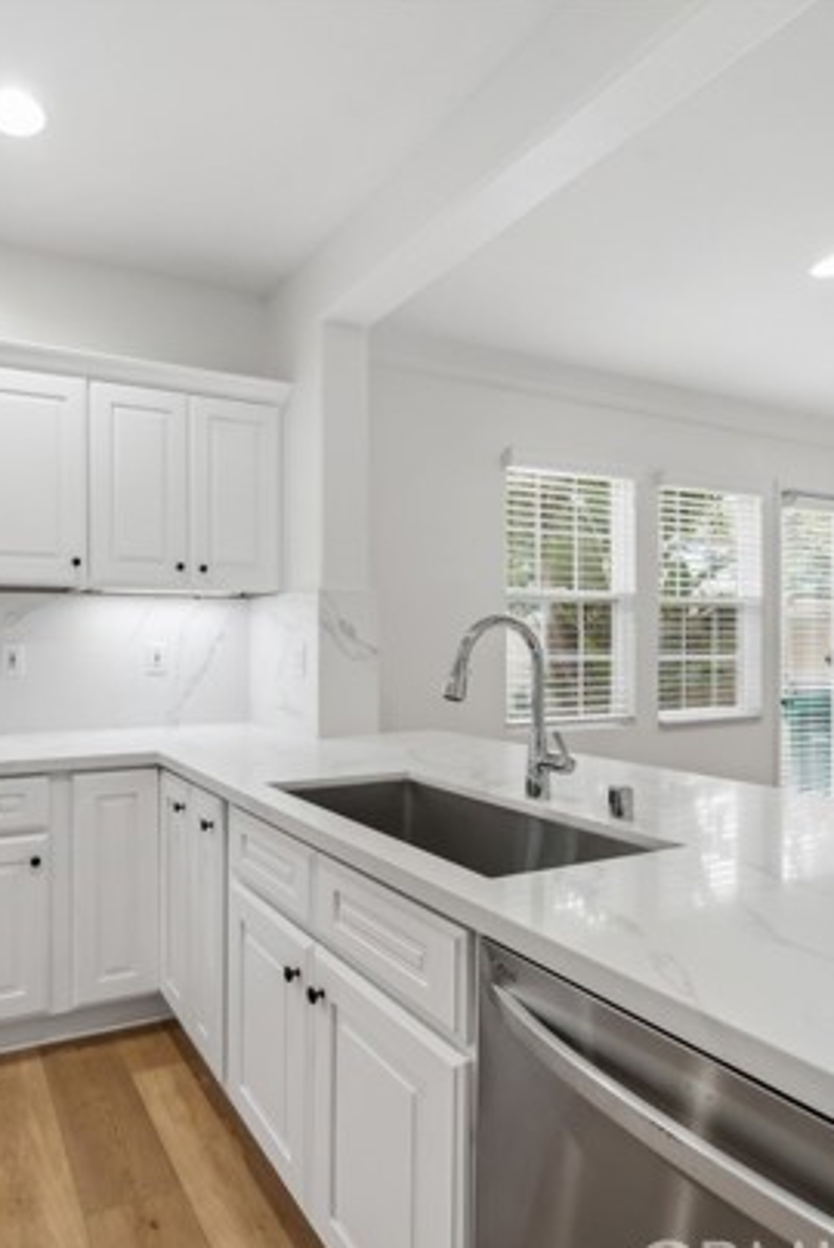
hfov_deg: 61.7
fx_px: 659
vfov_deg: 86.8
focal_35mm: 19
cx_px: 229
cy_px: 653
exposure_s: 1/30
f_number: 8
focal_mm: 12
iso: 400
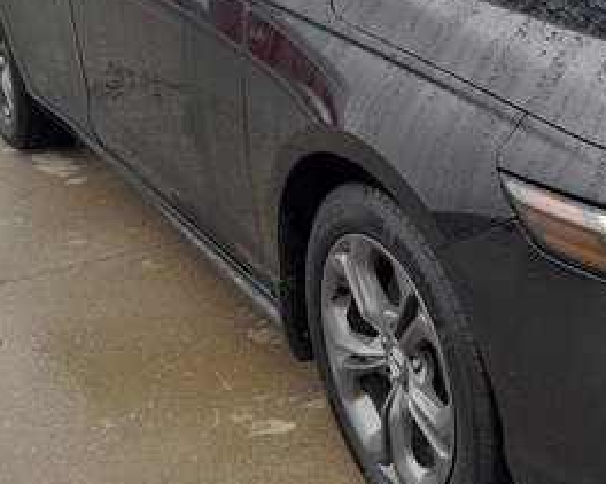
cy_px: 170
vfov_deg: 23.7
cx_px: 656
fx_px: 1147
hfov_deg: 27.3
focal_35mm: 64
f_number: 1.8
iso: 40
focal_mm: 4
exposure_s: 1/60
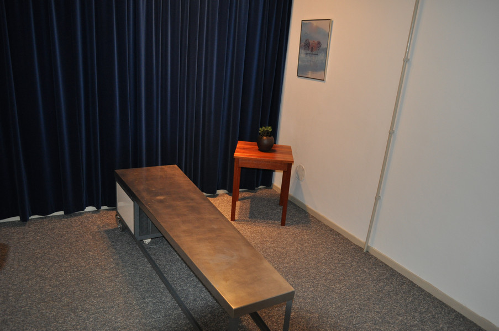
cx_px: 250
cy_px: 166
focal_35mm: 27
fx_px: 374
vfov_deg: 47.8
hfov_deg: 67.4
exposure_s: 1/60
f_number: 3.5
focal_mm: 18
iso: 800
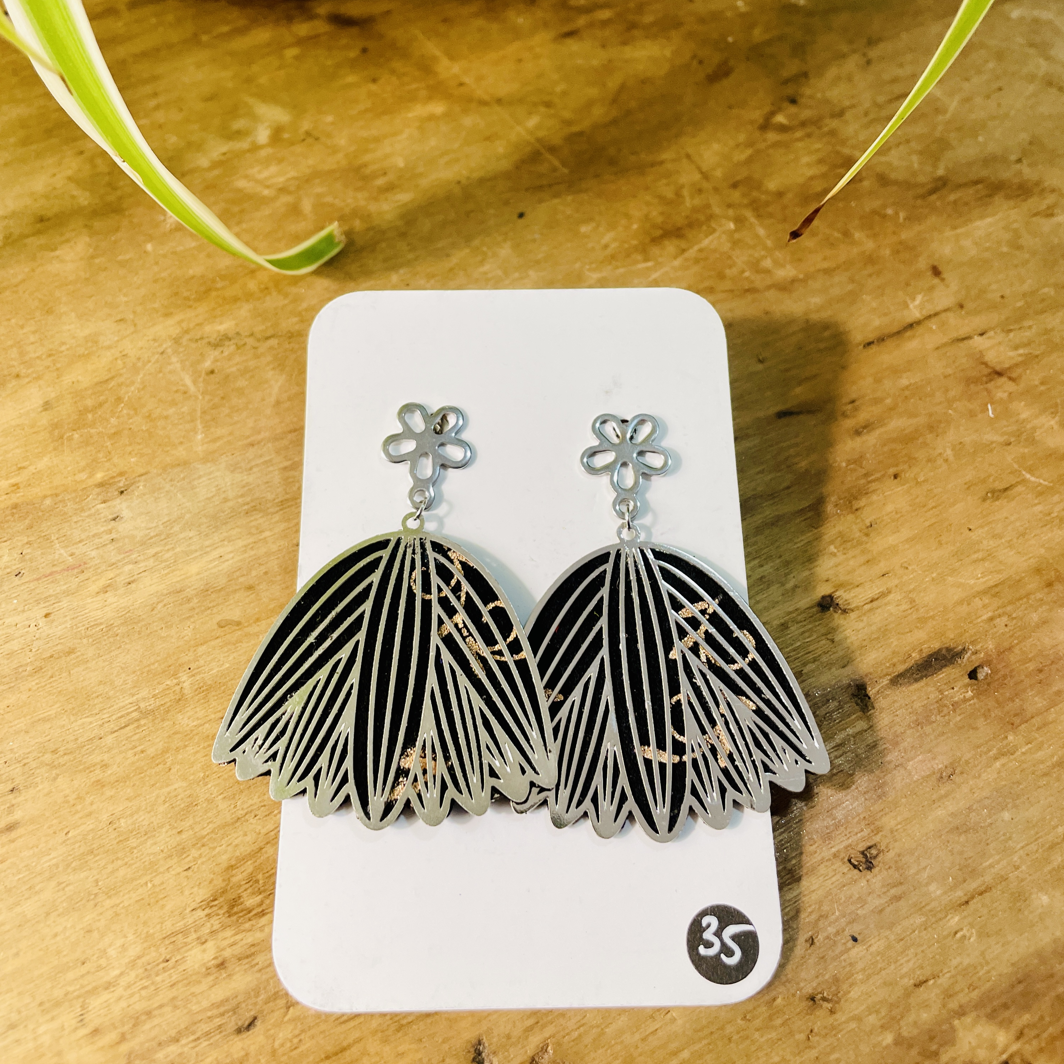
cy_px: 425
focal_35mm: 31
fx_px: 1078
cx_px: 531
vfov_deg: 52.2
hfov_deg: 52.5
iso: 125
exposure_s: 1/100
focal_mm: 4.2
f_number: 1.6
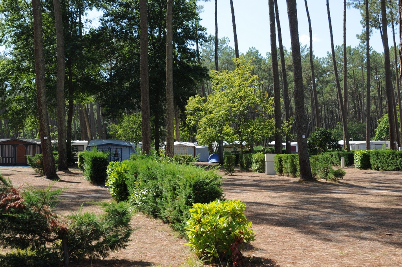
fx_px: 569
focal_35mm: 51
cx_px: 201
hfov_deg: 38.9
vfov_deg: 26.4
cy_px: 134
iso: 200
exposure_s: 1/200
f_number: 7.1
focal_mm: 34
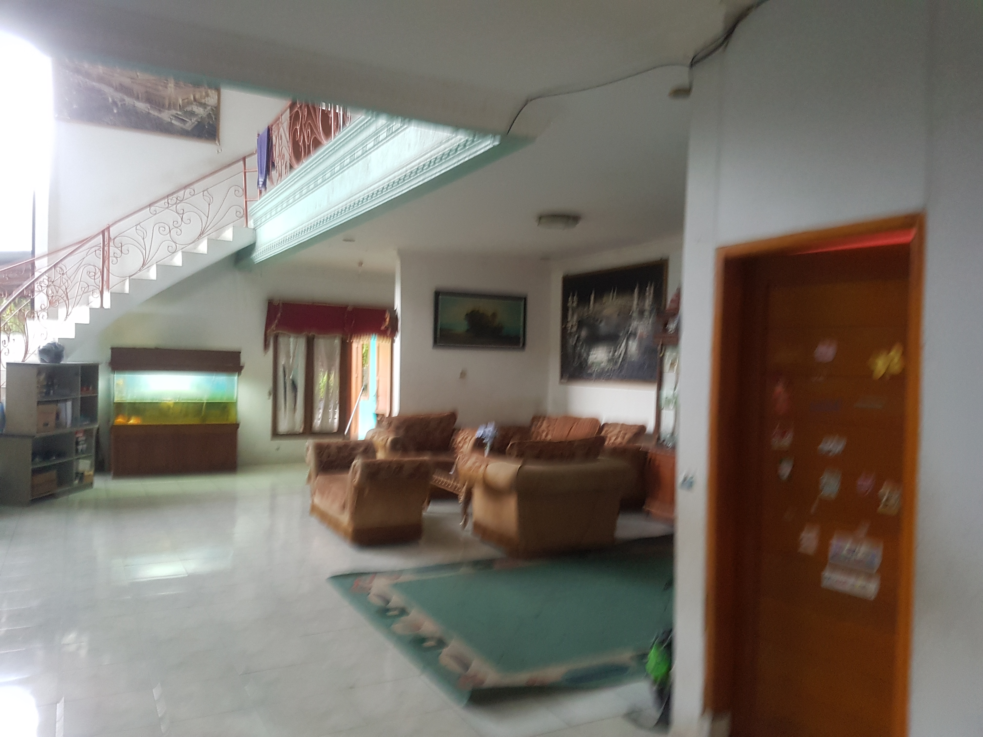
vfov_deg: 53.1
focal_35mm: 26
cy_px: 368
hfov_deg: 67.3
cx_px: 492
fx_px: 738
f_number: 1.7
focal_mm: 4.2
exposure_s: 1/12
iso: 200
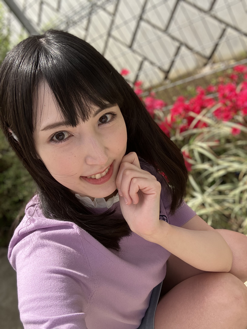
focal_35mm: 32
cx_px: 124
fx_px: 304
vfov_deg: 56.8
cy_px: 164
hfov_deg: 44.2
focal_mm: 2.87
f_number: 2.2
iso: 20
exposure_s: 1/677
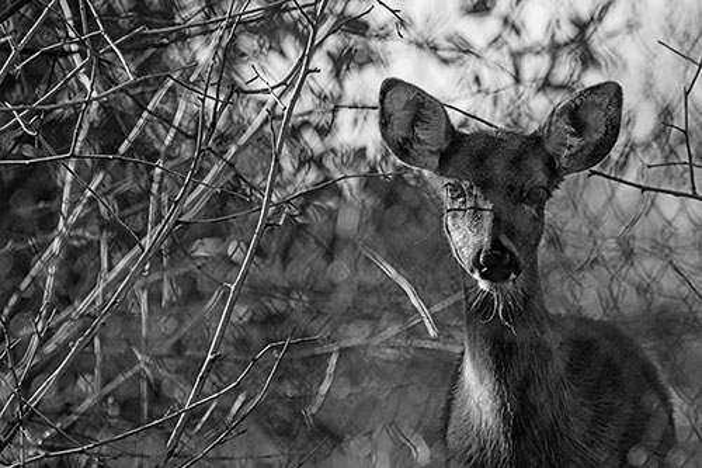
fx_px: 14619
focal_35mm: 750
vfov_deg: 1.8
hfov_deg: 2.8
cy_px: 234
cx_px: 351
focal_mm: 750
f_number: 11
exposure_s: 1/2000
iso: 1000
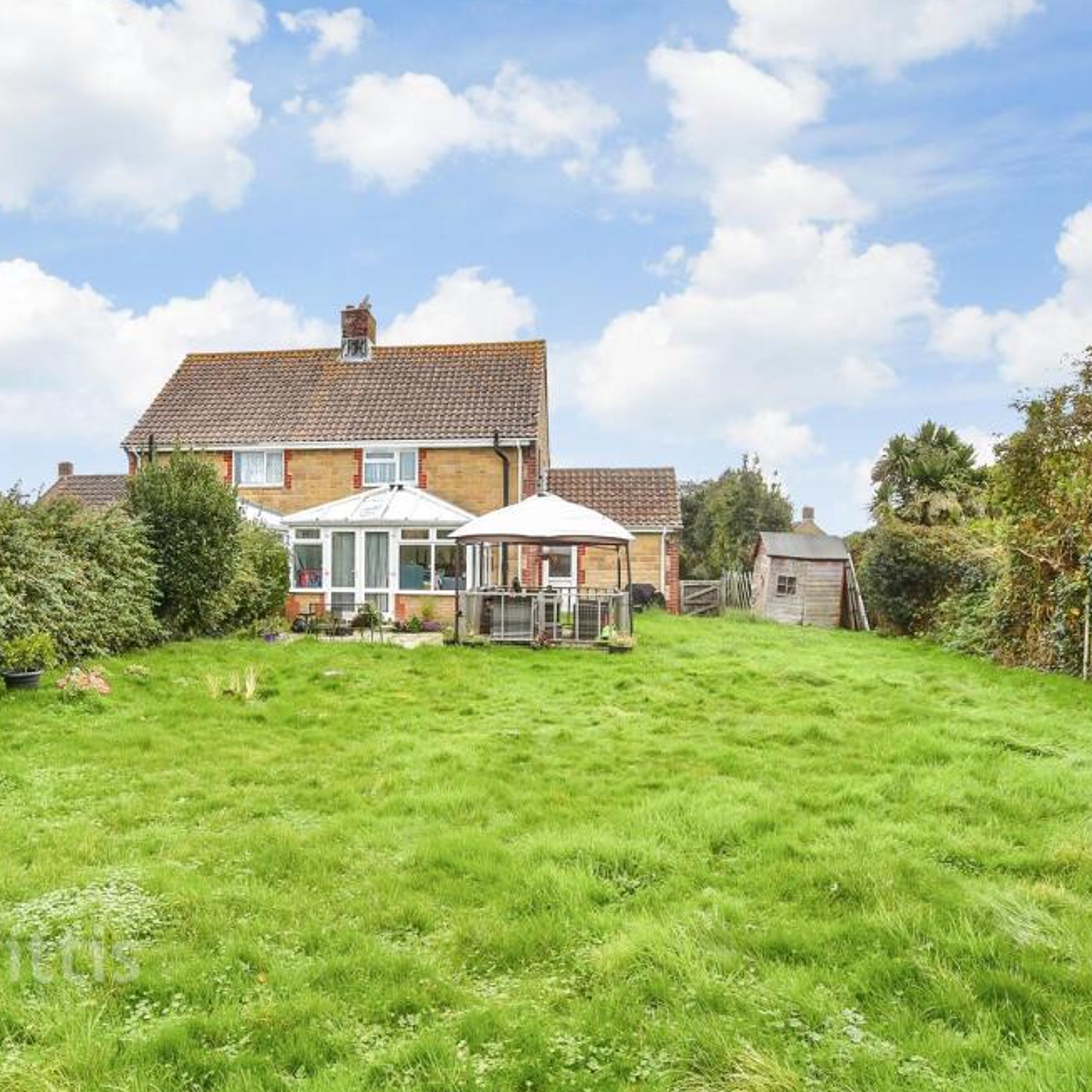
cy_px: 564
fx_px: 857
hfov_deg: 64.5
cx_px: 440
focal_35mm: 24
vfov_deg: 65.0
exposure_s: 1/80
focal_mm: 12
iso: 400
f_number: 8
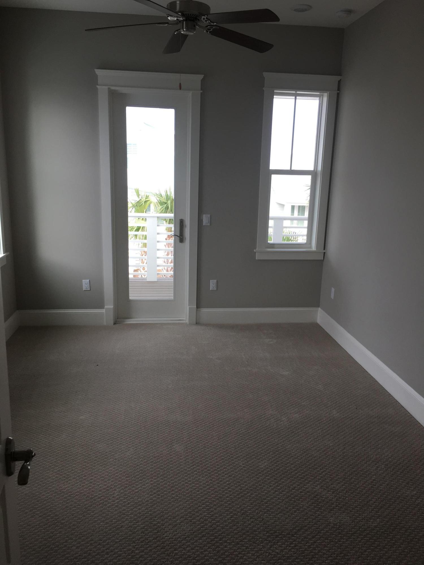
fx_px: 474
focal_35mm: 29
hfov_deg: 48.2
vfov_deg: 61.7
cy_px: 282
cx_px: 212
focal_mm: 4.15
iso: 32
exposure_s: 1/120
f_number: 2.2
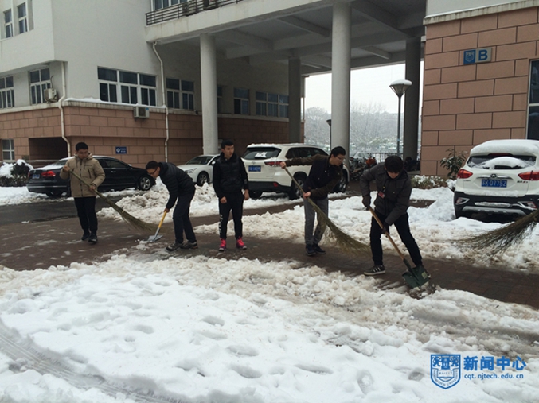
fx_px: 451
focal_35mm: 29
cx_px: 270
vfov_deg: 48.2
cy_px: 202
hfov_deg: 61.7
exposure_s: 1/436
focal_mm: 4.15
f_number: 2.2
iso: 32
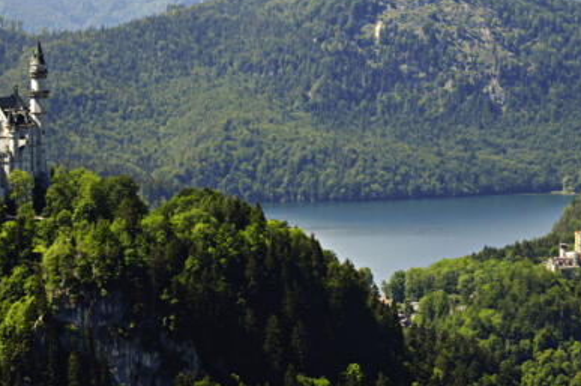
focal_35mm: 180
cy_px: 165
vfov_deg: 7.6
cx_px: 232
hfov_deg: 11.4
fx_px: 2901
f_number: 8
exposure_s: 1/250
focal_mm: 70
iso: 100
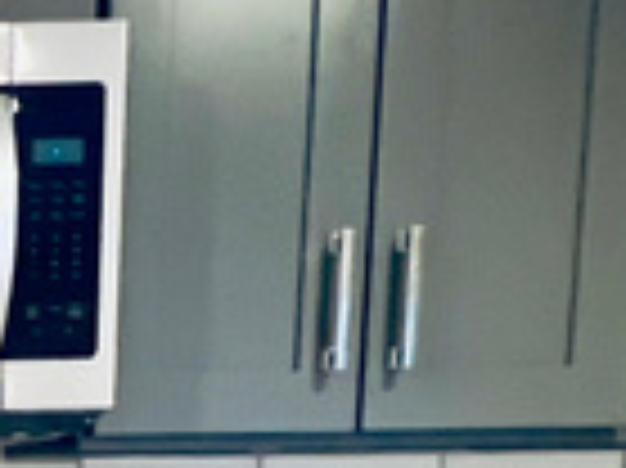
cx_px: -698
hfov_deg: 15.4
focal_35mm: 96
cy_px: 752
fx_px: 1735
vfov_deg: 14.2
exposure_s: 1/60
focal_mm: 1.57
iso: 400
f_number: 1.8
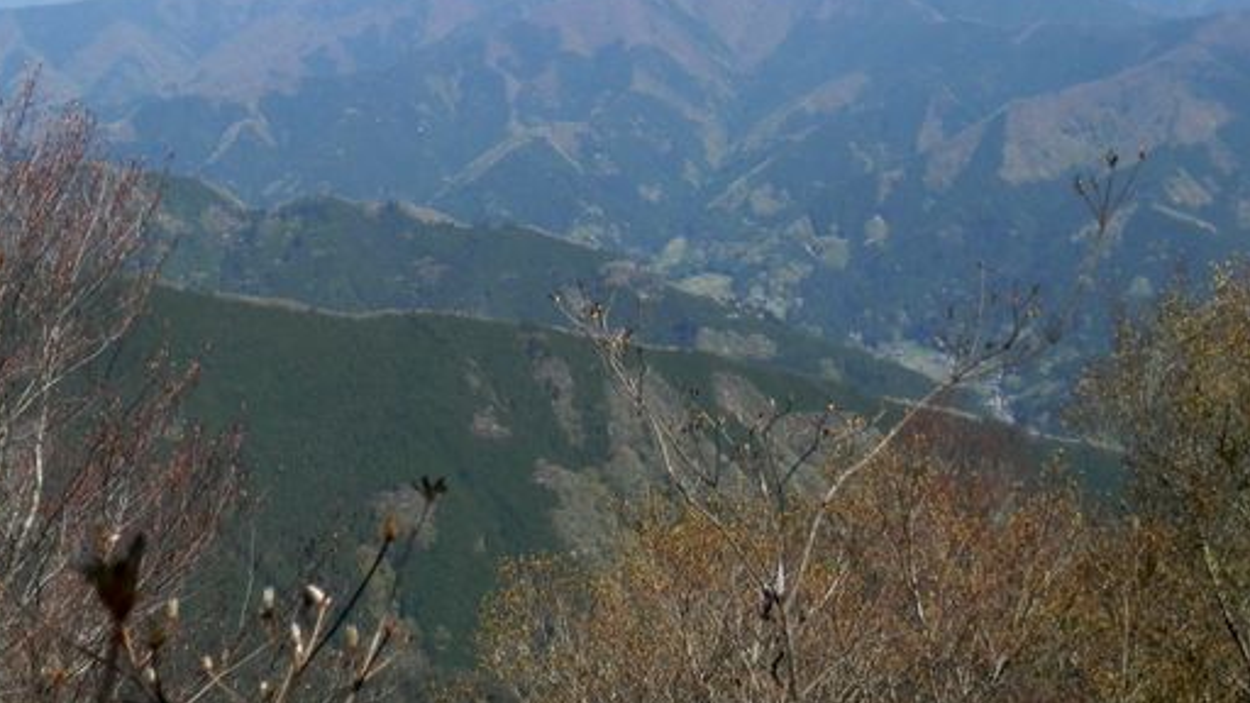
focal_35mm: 63
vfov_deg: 19.1
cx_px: 630
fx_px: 2088
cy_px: 229
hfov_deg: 33.3
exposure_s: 1/125
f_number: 10.1
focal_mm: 6.6
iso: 80
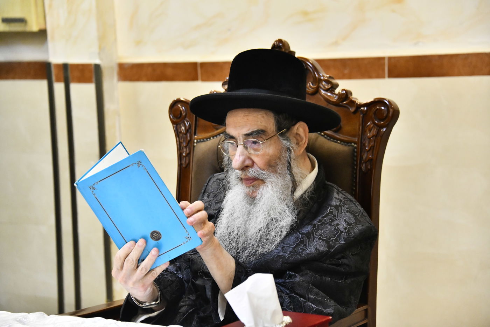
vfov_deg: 13.0
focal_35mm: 105
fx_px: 1429
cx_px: 245
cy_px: 164
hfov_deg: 19.5
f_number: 5.6
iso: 3200
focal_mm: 105
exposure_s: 1/160
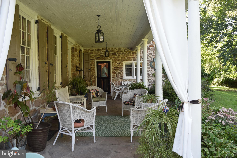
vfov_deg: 40.0
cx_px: 118
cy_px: 79
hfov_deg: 57.2
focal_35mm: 33
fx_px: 217
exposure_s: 1/125
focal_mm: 22
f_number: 5.6
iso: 500
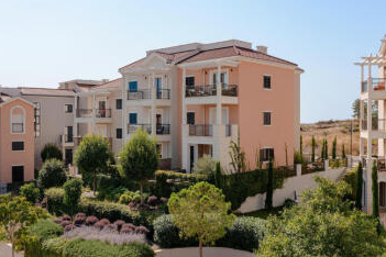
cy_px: 133
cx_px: 212
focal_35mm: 38
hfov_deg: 50.6
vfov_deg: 35.0
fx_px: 407
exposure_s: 1/500
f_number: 6.3
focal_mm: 10.26
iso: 100
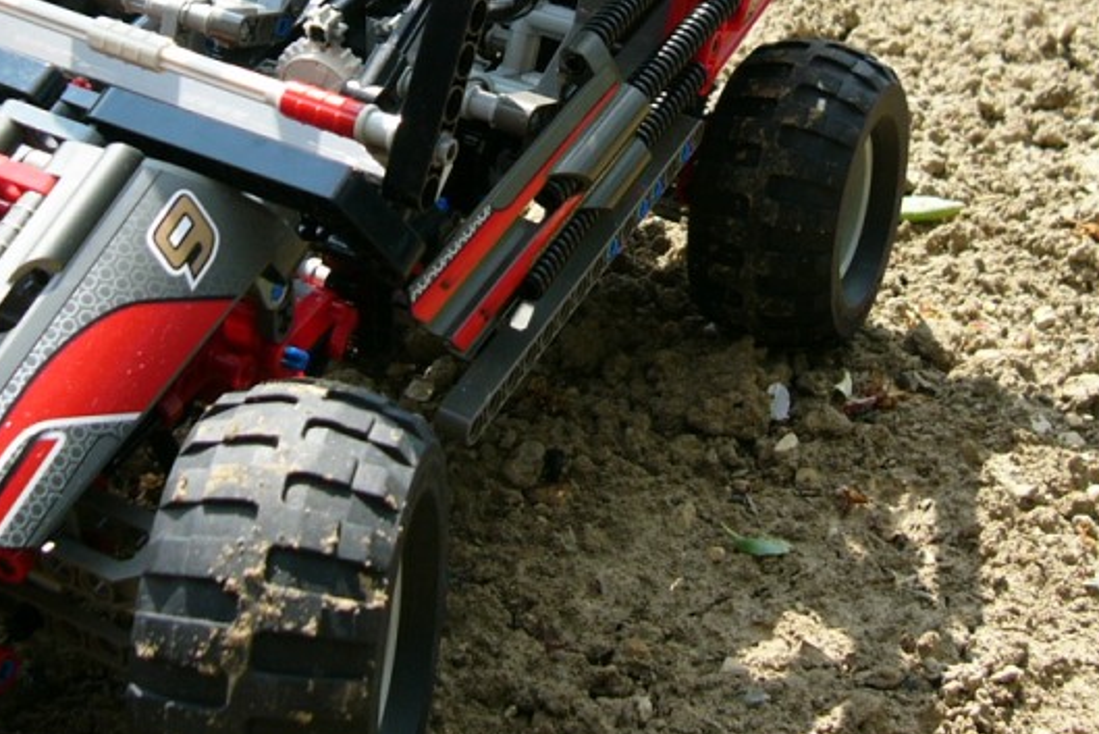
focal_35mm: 66
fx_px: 2015
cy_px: 79
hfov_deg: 30.5
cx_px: 465
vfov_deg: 20.2
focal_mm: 5.8
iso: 50
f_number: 2.8
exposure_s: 1/400
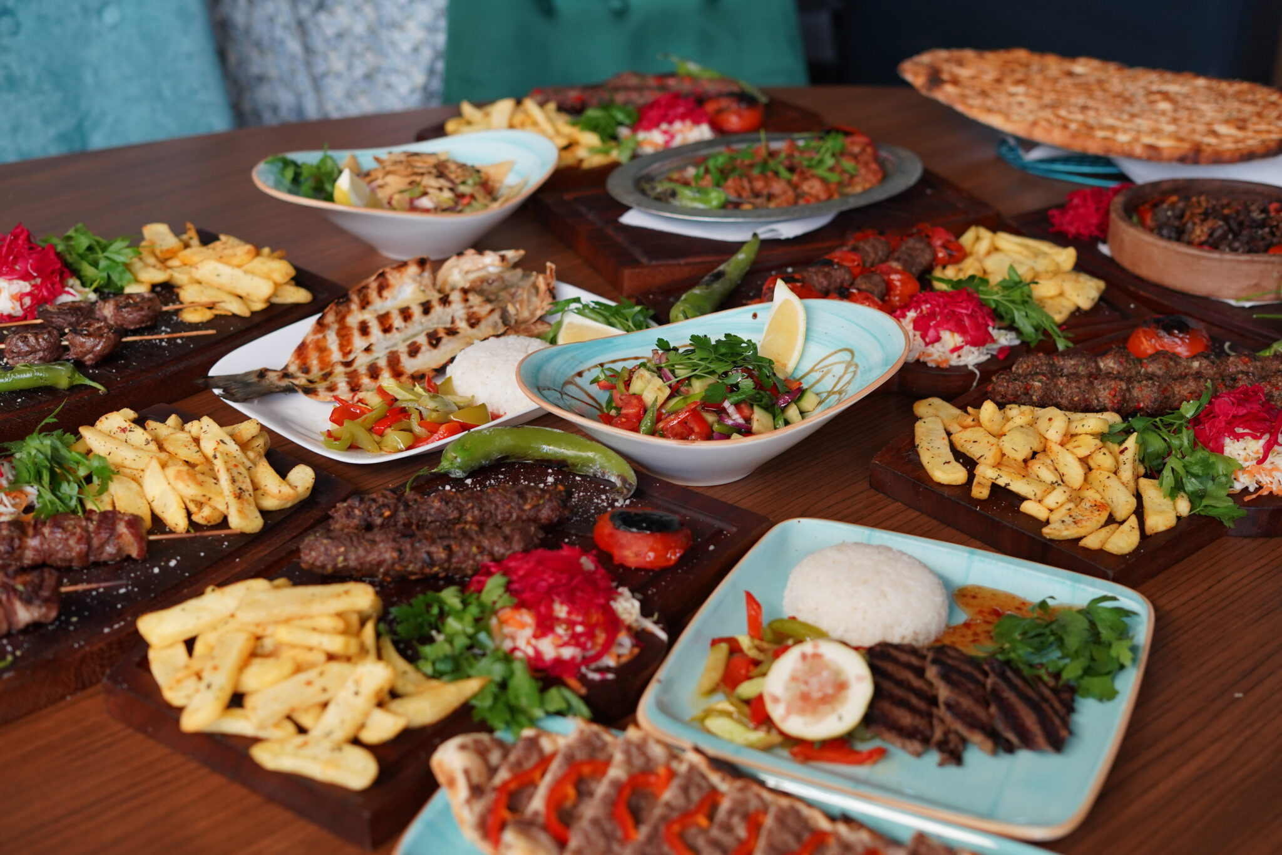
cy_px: 428
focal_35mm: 50
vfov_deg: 27.0
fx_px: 1780
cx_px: 641
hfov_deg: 39.6
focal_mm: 50
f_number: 3.2
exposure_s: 1/160
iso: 1600
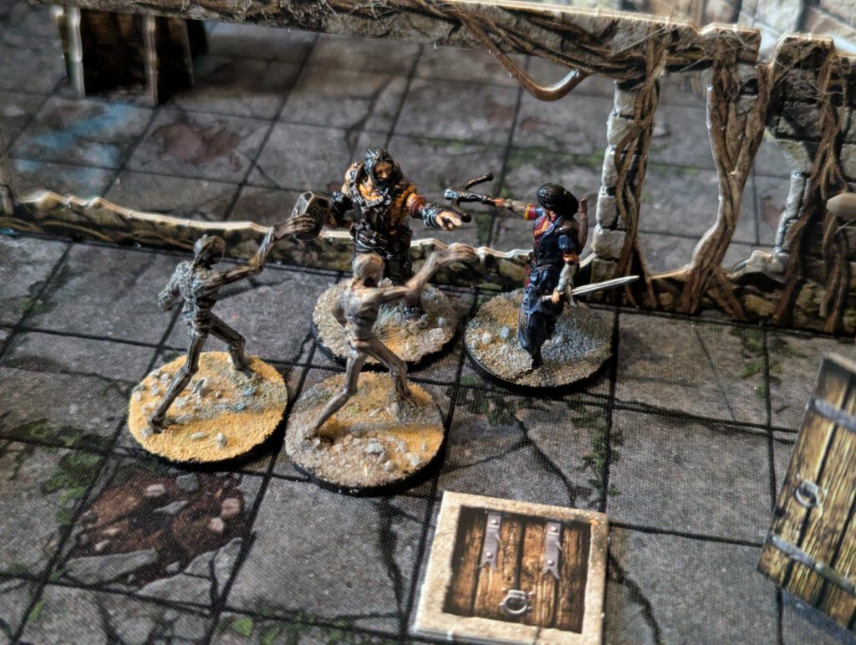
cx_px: 428
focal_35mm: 48
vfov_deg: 30.3
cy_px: 322
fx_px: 1189
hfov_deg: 39.6
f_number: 1.85
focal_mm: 6.81
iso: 815
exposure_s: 1/25
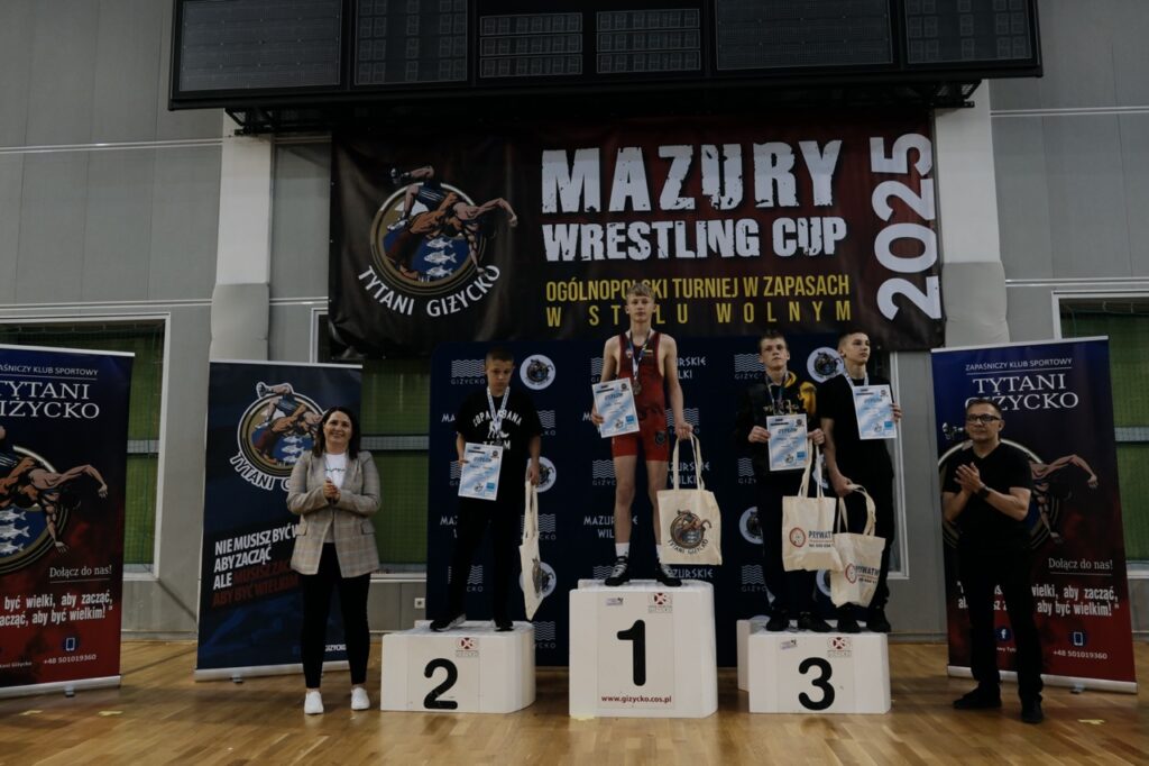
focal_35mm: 27
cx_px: 574
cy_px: 383
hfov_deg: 67.4
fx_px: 861
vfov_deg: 47.9
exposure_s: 1/125
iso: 800
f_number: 3.2
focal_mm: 18
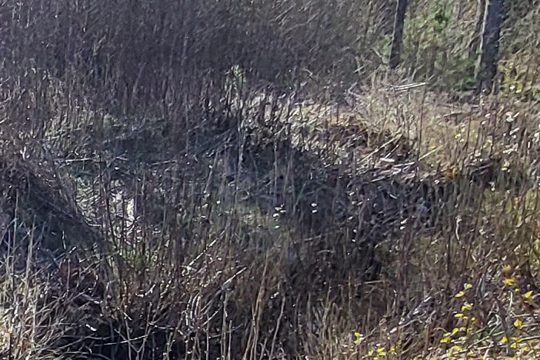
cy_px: 434
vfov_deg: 16.9
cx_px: -322
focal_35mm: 77
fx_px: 1155
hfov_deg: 21.2
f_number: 2.2
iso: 32
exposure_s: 1/836
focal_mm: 1.74
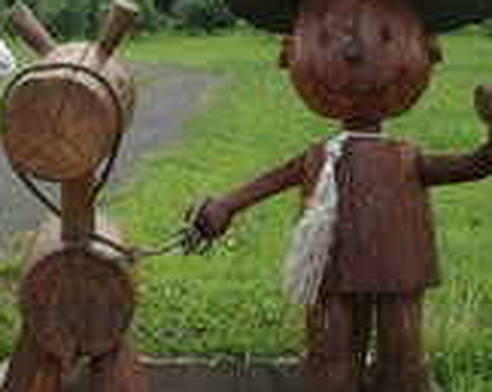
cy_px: 76
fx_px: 1063
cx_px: 36
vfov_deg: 20.6
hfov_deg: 25.2
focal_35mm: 73
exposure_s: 1/200
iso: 200
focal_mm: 21
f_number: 8
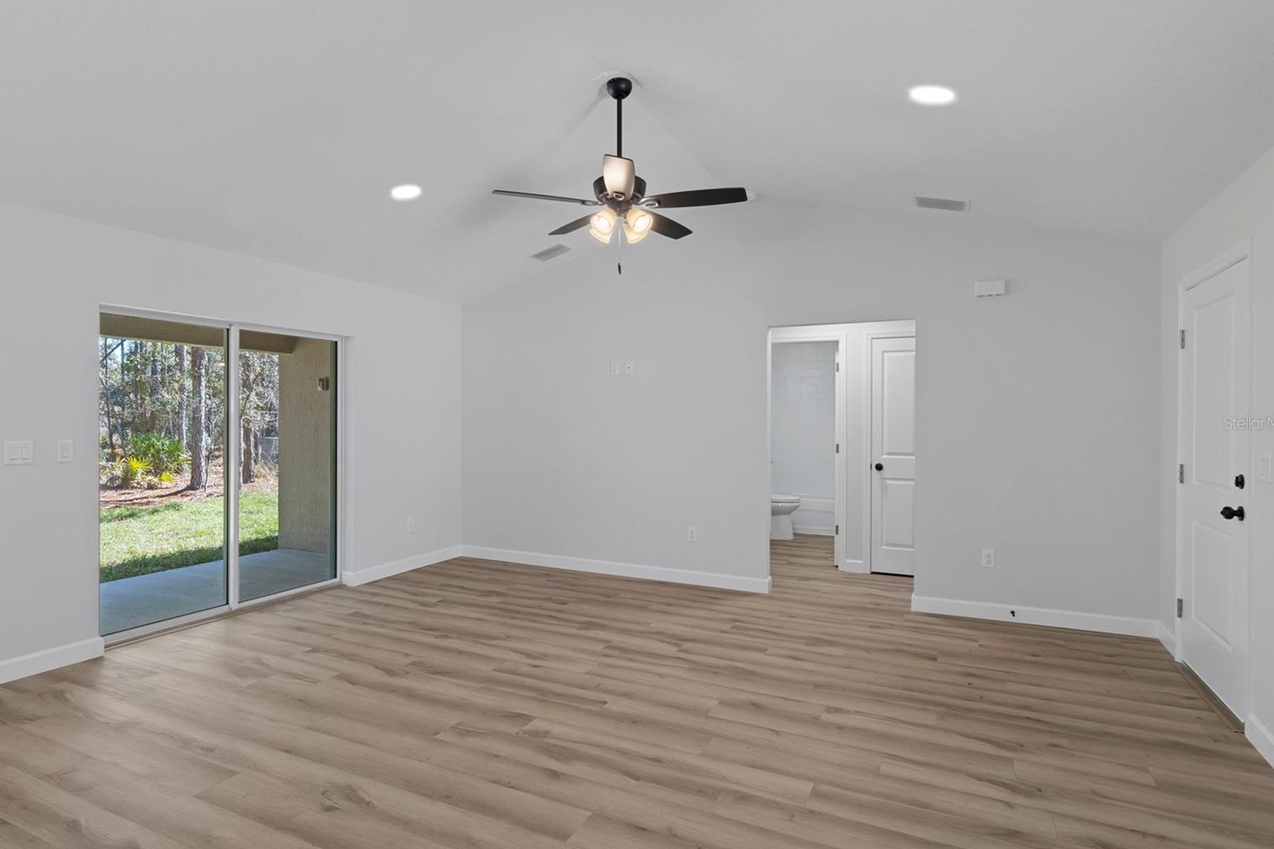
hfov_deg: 86.9
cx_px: 626
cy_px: 423
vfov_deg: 64.6
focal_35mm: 19
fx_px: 672
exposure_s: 1/1.67
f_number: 8
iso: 320
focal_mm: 12
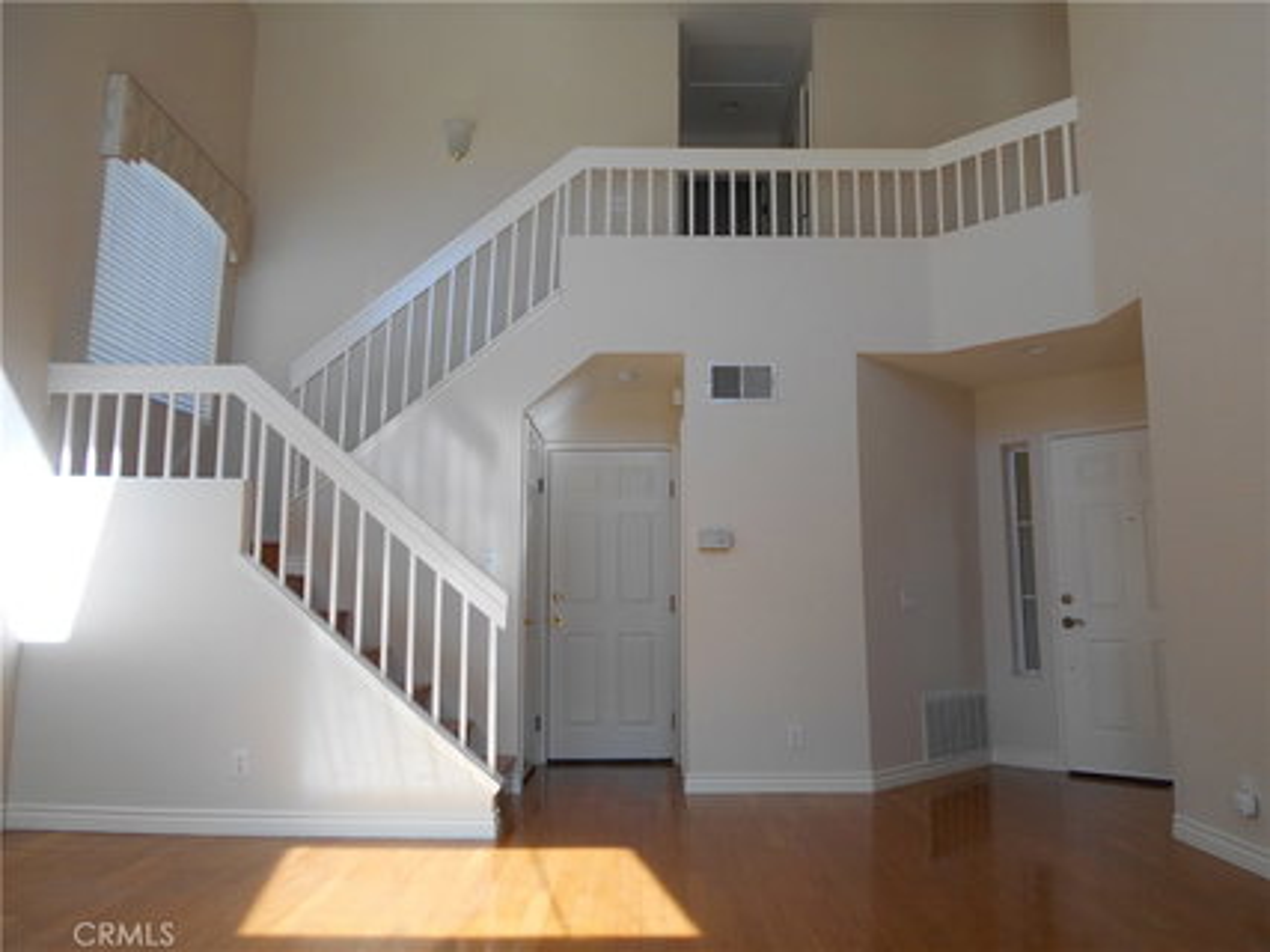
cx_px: 635
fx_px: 954
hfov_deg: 67.3
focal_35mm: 26
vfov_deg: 53.0
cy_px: 476
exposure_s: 1/160
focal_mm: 4.6
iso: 80
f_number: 3.2
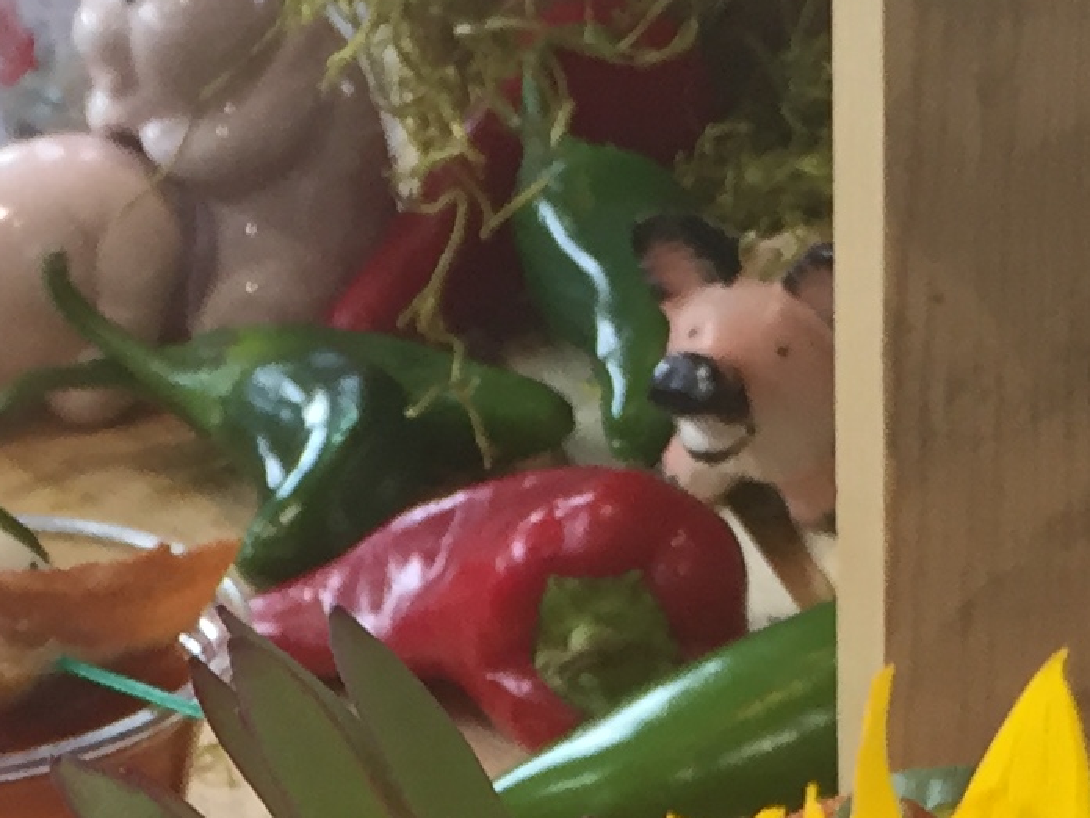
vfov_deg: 10.4
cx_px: 507
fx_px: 4282
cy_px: 1318
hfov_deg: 14.5
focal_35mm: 136
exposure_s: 1/30
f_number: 2.2
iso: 32
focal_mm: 4.15
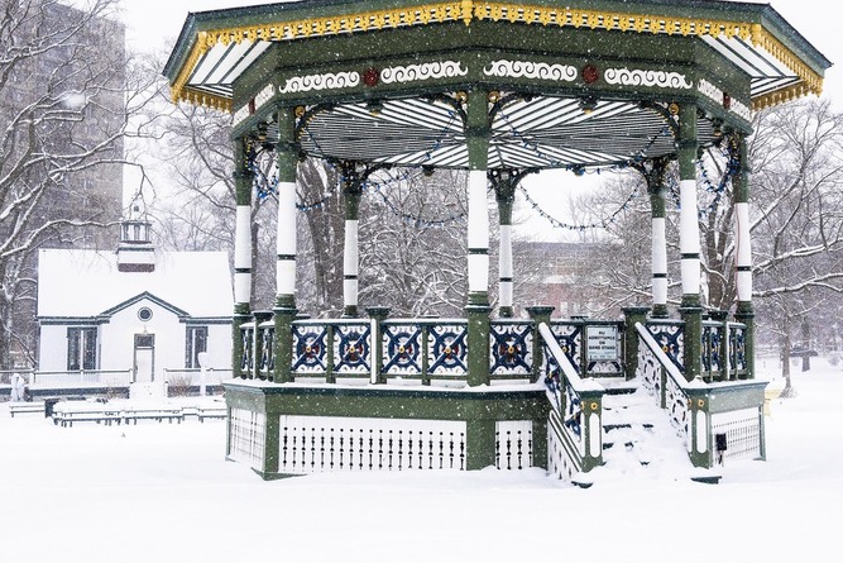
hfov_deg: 36.7
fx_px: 1265
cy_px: 232
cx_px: 503
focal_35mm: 54
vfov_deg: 25.0
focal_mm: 45
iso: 800
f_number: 7.1
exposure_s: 1/500
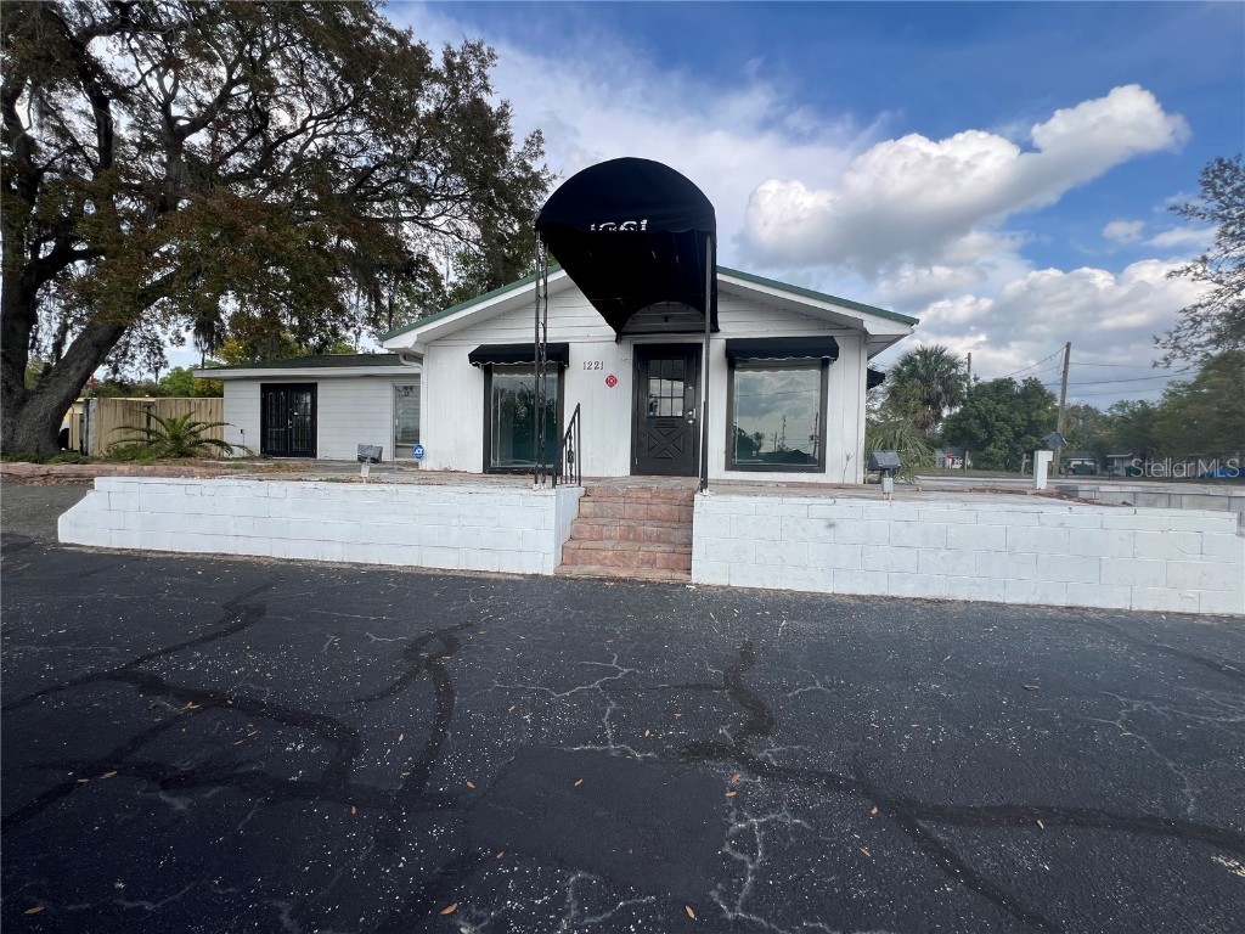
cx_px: 622
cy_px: 467
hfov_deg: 106.2
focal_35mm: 13
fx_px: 468
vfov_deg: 89.9
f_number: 1.8
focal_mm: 1.57
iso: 32
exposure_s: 1/1376
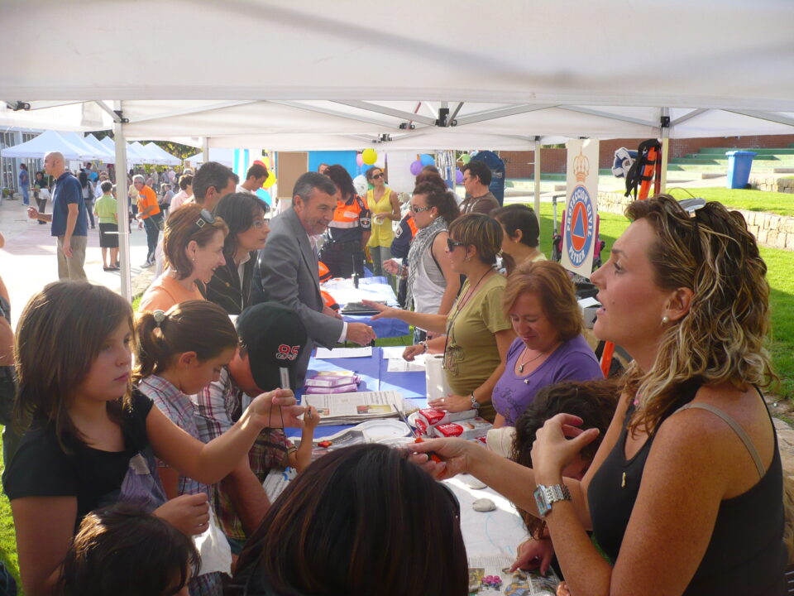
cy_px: 298
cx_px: 397
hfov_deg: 52.6
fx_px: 803
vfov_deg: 40.7
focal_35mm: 35
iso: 100
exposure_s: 1/320
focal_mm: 5.8
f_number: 2.8
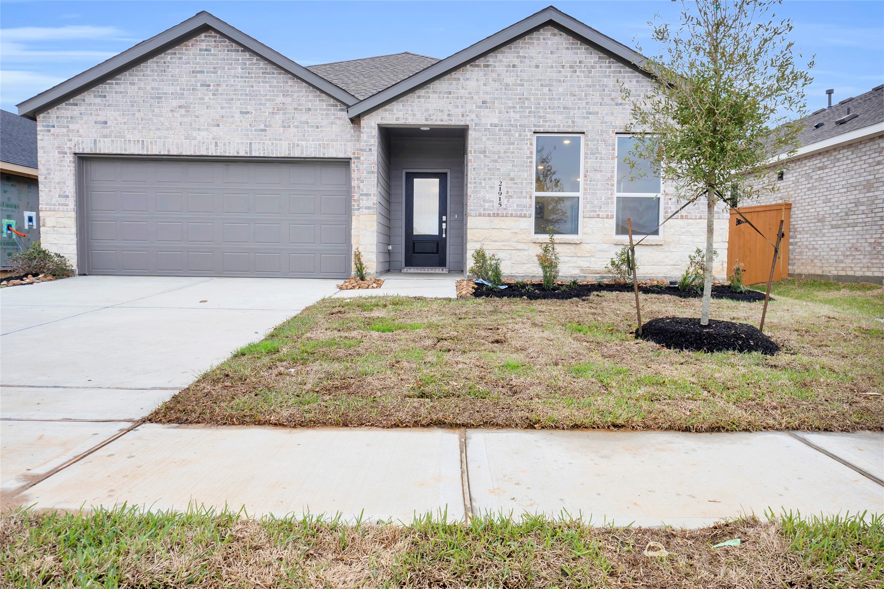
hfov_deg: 71.5
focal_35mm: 25
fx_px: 614
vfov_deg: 51.3
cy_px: 294
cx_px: 442
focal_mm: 17
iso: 100
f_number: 11
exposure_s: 1/8
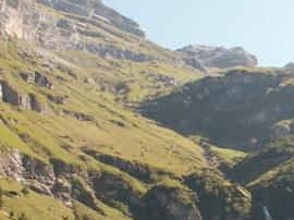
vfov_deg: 17.7
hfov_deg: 23.0
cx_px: 261
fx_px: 704
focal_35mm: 83
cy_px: 155
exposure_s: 1/125
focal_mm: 5.86
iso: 50
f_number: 5
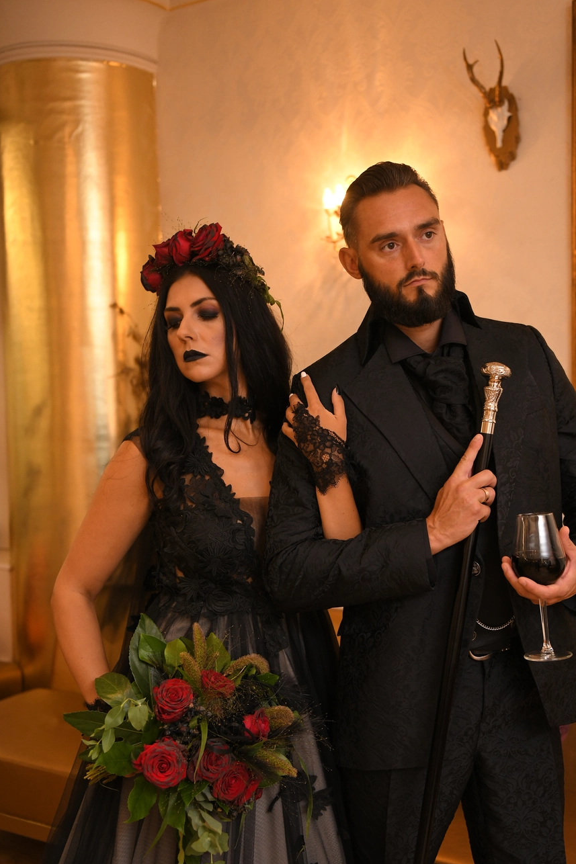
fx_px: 1008
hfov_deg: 31.8
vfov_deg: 46.4
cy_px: 466
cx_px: 330
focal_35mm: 42
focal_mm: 36
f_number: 2.8
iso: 1000
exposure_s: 1/250
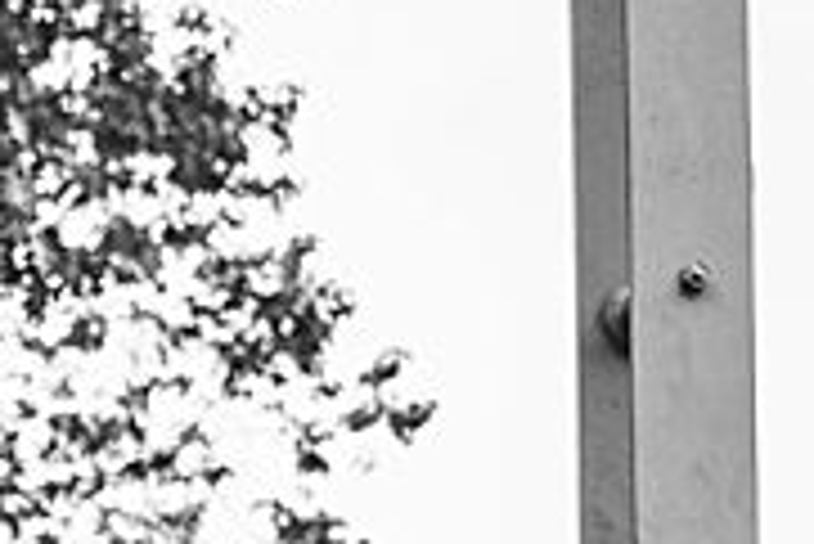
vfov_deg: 7.2
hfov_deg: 10.5
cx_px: -751
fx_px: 4118
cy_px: 1207
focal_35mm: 182
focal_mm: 35
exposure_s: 1/640
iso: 320
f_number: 1.8
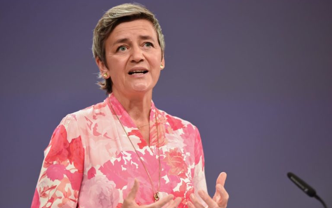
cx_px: 166
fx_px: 1529
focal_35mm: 169
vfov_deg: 7.8
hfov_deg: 12.4
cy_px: 100
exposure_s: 1/160
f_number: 3.5
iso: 1250
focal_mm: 165
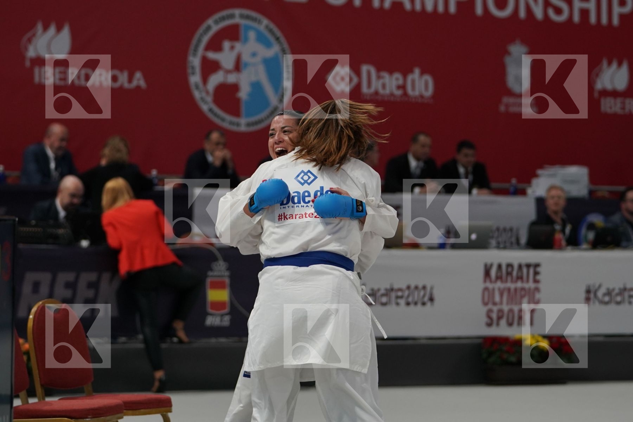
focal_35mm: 136
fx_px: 2391
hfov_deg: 15.1
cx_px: 316
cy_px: 211
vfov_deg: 10.1
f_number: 2.8
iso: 1000
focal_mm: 91
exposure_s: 1/1000
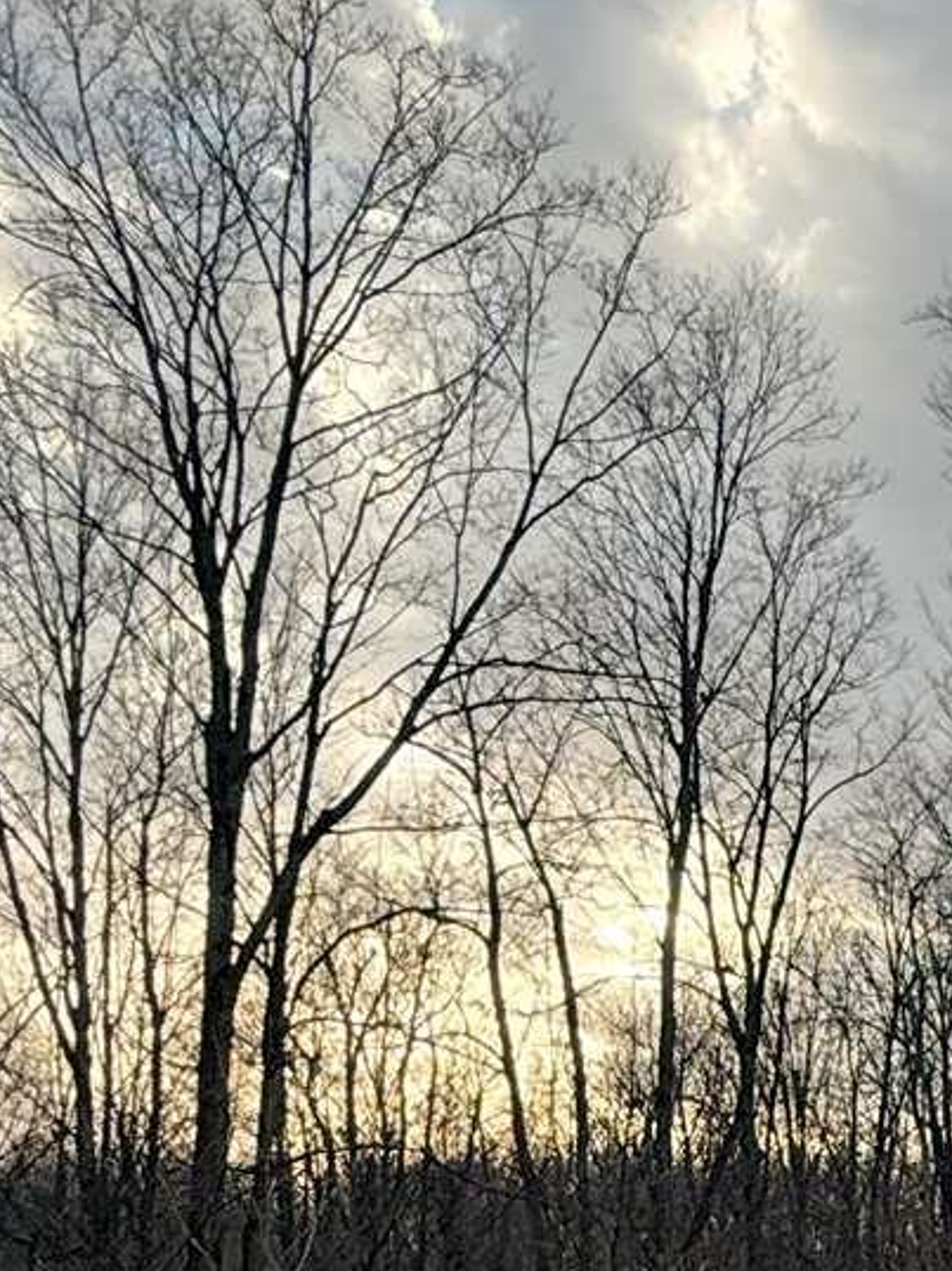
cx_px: 1297
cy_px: 1351
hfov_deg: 21.6
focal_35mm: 60
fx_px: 2202
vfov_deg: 29.4
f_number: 2.2
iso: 64
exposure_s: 1/290
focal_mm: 2.22
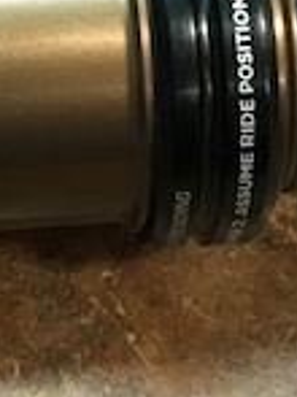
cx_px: -16
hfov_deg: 9.3
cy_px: -203
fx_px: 1810
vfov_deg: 11.9
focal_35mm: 158
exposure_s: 1/30
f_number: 2.2
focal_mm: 4.15
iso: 100
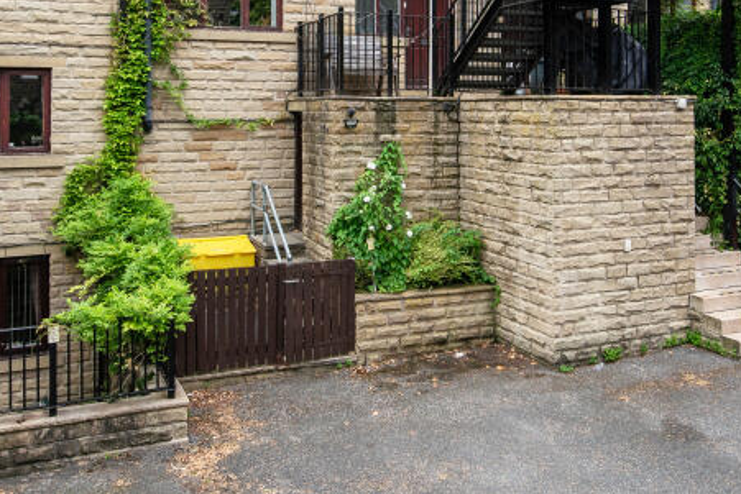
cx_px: 354
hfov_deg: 55.8
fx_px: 700
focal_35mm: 34
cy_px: 85
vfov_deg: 37.2
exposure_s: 1/320
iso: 500
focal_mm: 15
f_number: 8
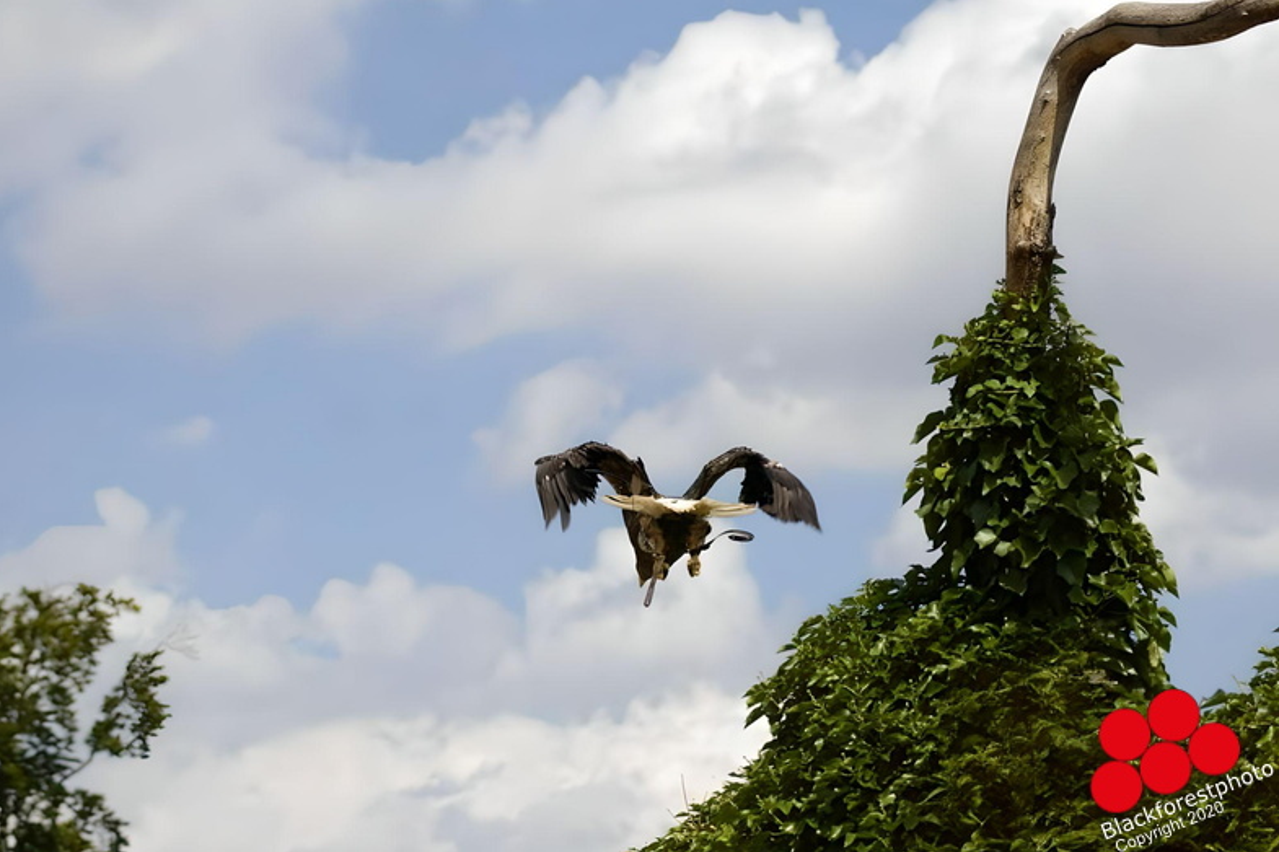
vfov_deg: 11.3
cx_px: 635
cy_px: 427
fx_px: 4298
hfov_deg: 16.9
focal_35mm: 121
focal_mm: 80
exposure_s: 1/1000
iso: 200
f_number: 6.7
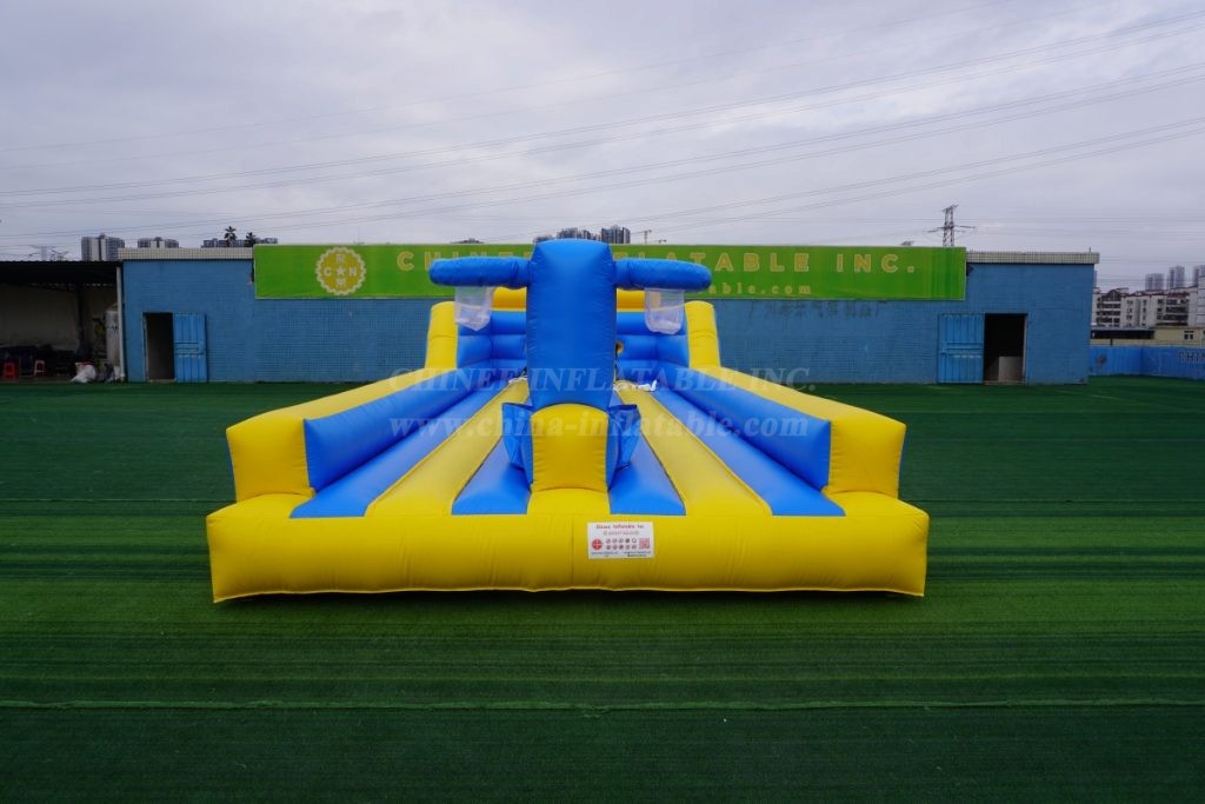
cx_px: 602
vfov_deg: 53.1
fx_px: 803
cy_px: 402
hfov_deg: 73.7
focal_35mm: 24
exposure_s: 1/200
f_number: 10
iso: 100
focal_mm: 16
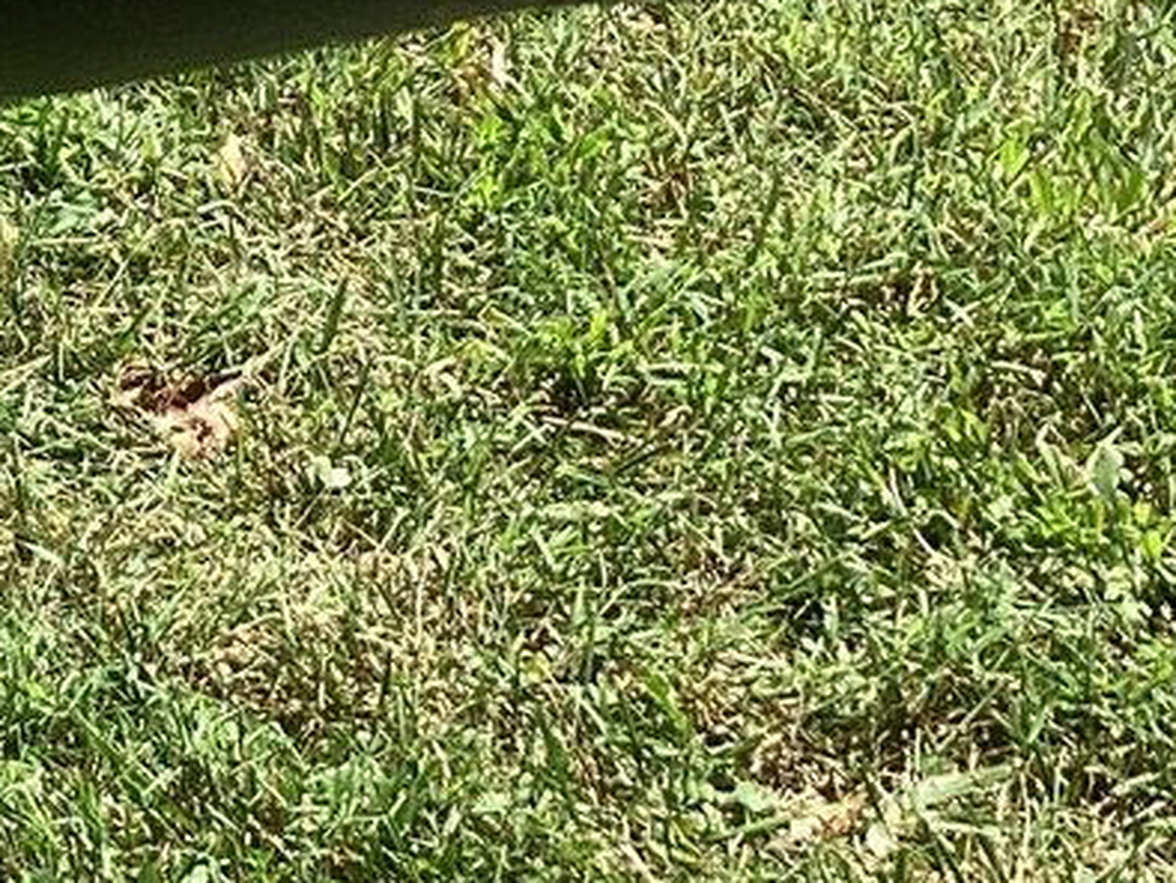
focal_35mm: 119
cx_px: -572
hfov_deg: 15.3
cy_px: 243
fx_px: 4045
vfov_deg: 12.4
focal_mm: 3.3
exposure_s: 1/558
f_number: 2.4
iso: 25
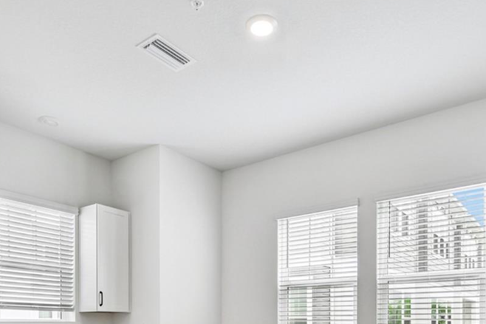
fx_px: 405
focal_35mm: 30
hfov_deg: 61.9
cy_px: 315
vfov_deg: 39.1
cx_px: 244
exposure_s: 1/25
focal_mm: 10
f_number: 7.1
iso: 100
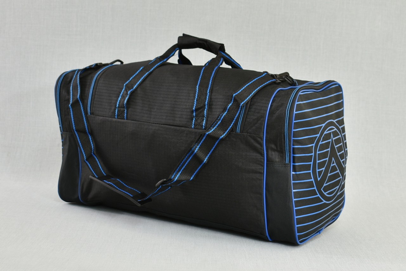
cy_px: 136
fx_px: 491
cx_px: 203
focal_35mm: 44
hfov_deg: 44.9
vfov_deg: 30.9
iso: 100
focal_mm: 29
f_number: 5
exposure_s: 1/6
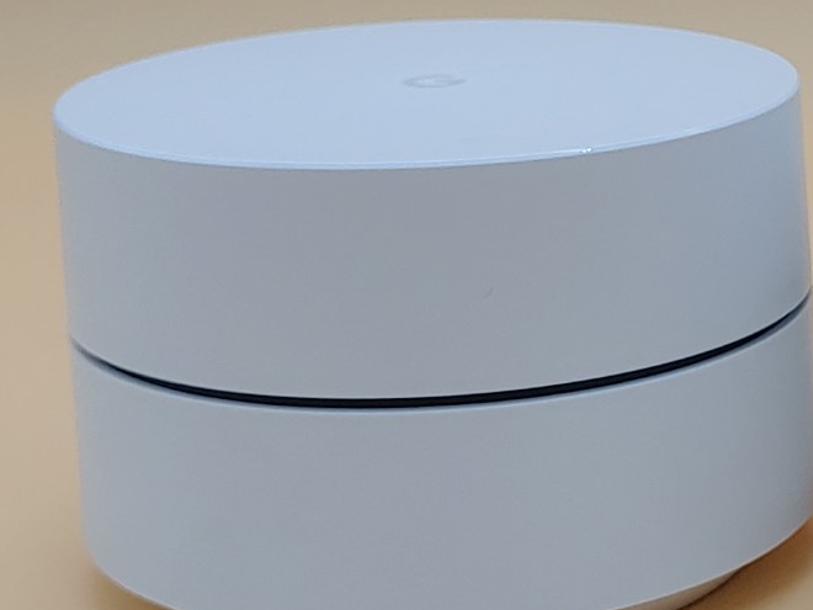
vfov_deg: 15.4
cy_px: 365
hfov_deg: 19.7
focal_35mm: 96
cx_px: 856
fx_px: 2255
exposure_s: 1/151
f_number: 1.8
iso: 50
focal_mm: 4.36
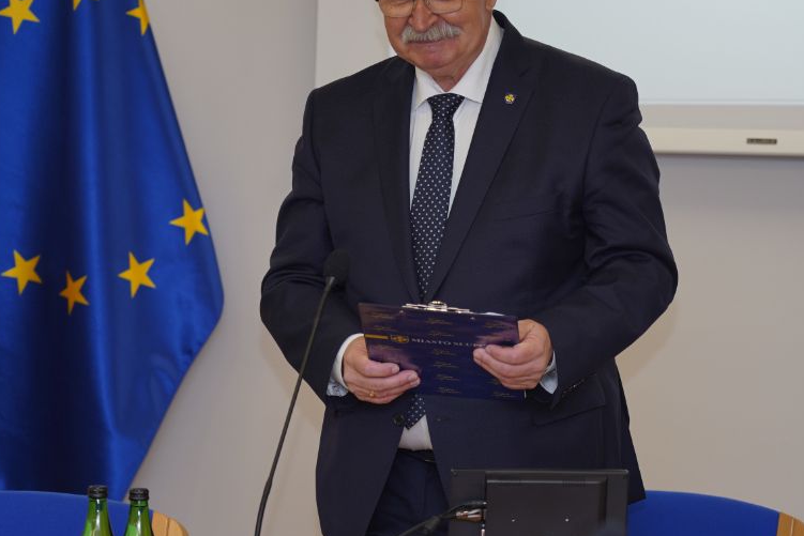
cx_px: 427
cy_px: 224
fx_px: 3752
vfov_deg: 8.2
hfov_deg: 12.2
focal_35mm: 168
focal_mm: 97
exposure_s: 1/100
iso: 200
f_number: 4
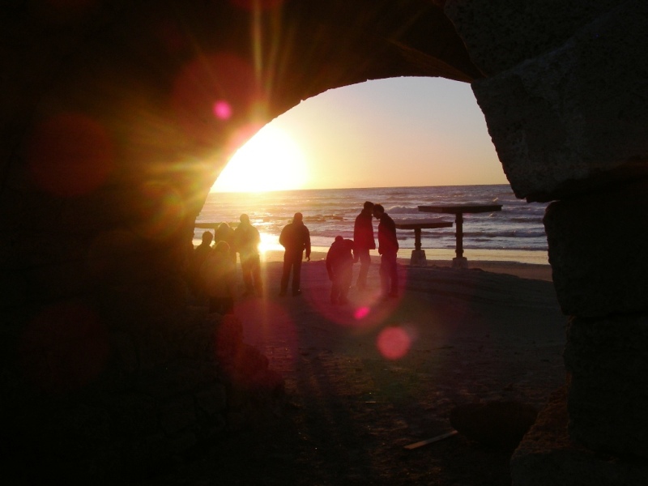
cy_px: 243
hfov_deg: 49.0
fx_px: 711
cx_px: 324
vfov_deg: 37.7
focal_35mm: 38
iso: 80
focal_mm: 6.3
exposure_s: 1/250
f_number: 6.6
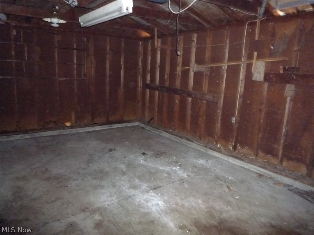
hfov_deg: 69.4
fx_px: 227
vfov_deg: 54.9
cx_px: 157
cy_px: 118
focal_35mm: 25
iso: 800
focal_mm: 4.4
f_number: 2.8
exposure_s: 1/8
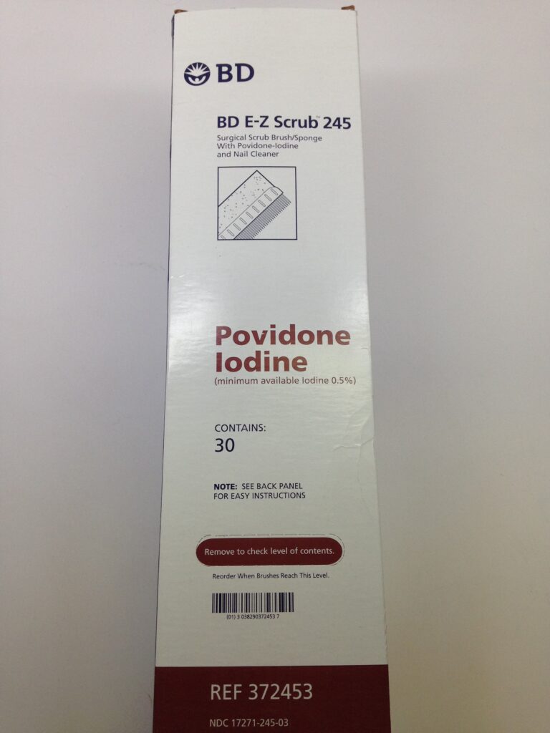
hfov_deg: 42.9
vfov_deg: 55.4
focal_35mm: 33
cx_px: 275
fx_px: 699
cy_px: 366
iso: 80
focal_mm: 4.12
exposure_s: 1/120
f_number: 2.4
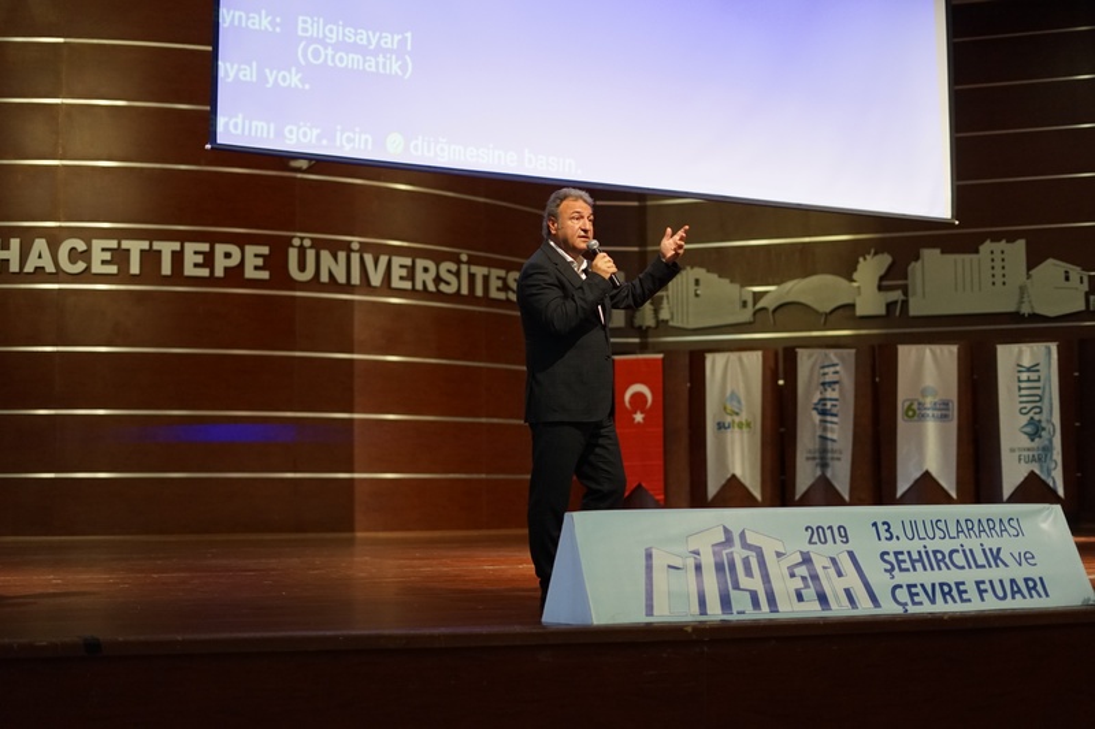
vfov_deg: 27.0
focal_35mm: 50
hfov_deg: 39.6
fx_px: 1520
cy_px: 364
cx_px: 548
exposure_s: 1/160
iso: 1600
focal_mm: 50
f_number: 2
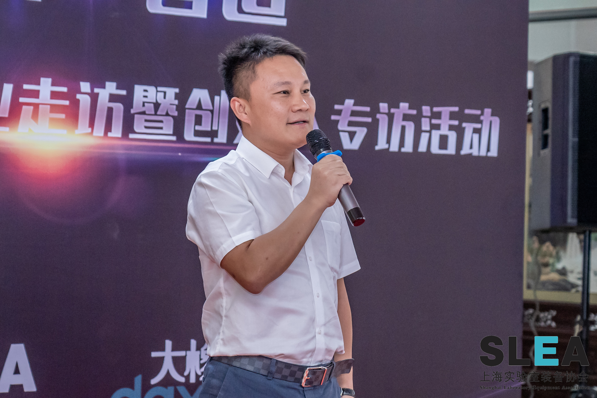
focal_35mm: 120
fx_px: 1990
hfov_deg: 17.1
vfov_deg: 11.4
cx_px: 298
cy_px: 199
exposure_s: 1/125
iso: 5000
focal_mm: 80
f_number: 4
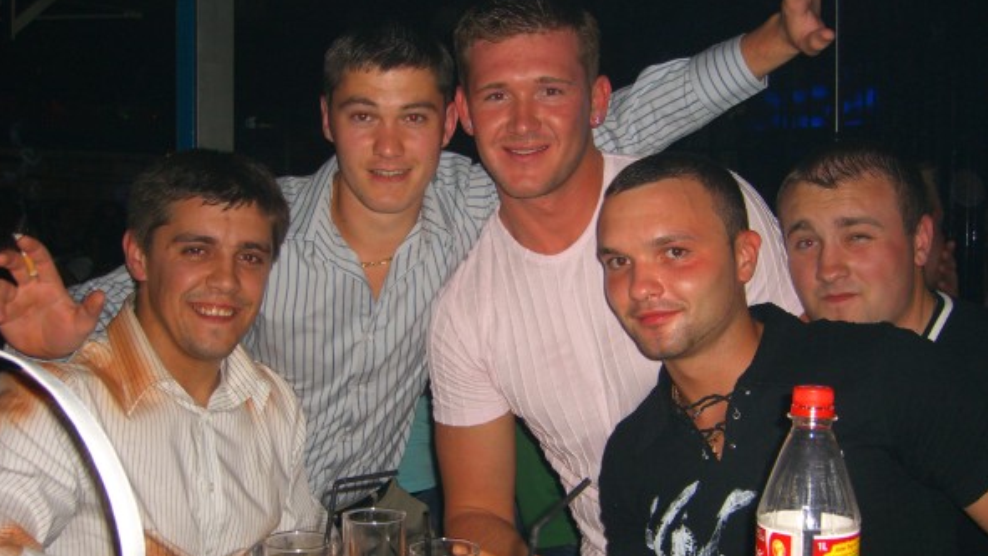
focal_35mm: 42
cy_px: 344
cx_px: 490
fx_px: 1101
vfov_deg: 28.3
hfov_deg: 48.3
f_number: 2.8
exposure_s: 1/60
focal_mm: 7.9
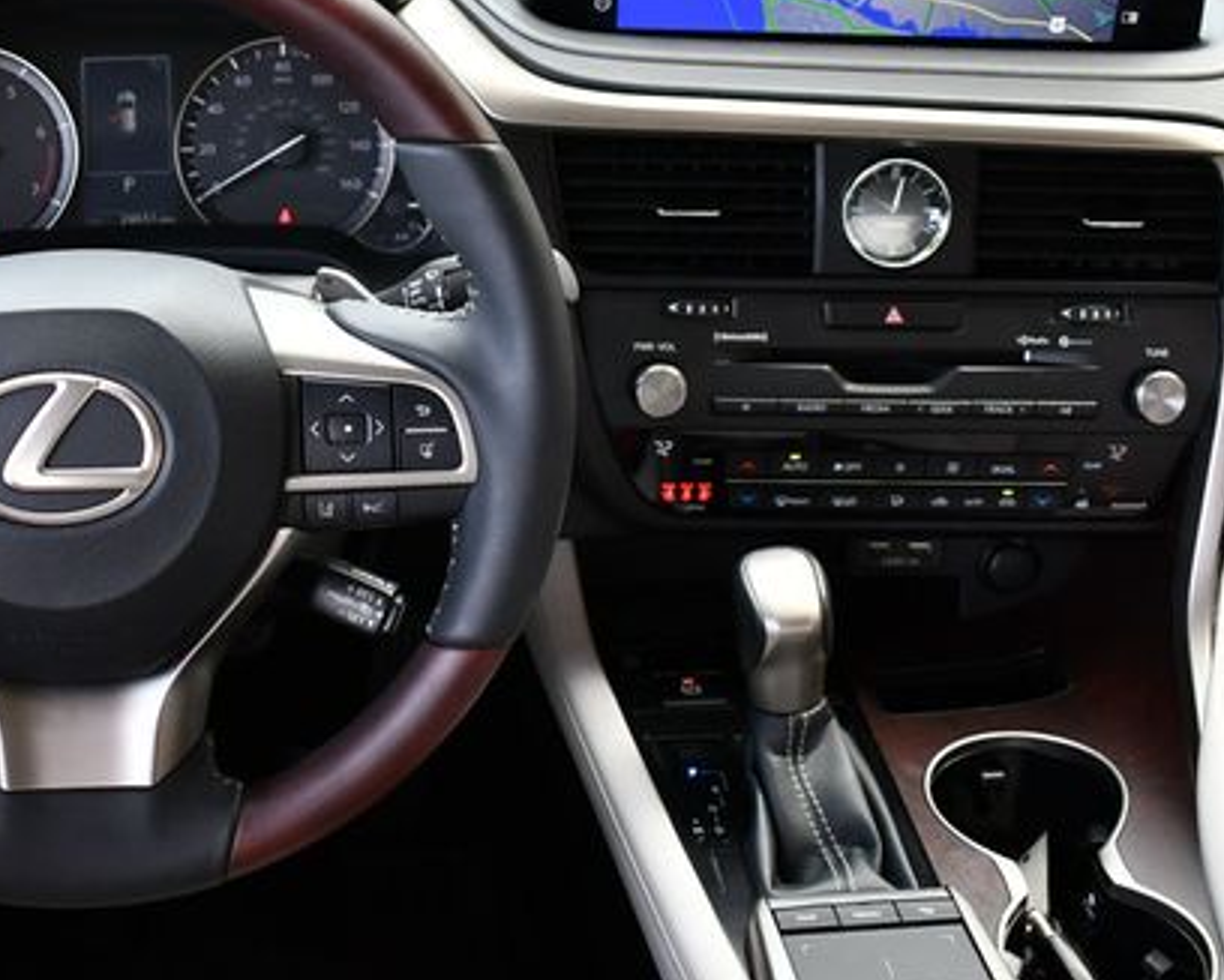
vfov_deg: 28.6
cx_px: 396
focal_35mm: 53
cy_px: 381
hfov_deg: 35.0
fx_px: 1921
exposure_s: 1/250
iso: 720
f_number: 3.5
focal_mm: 18
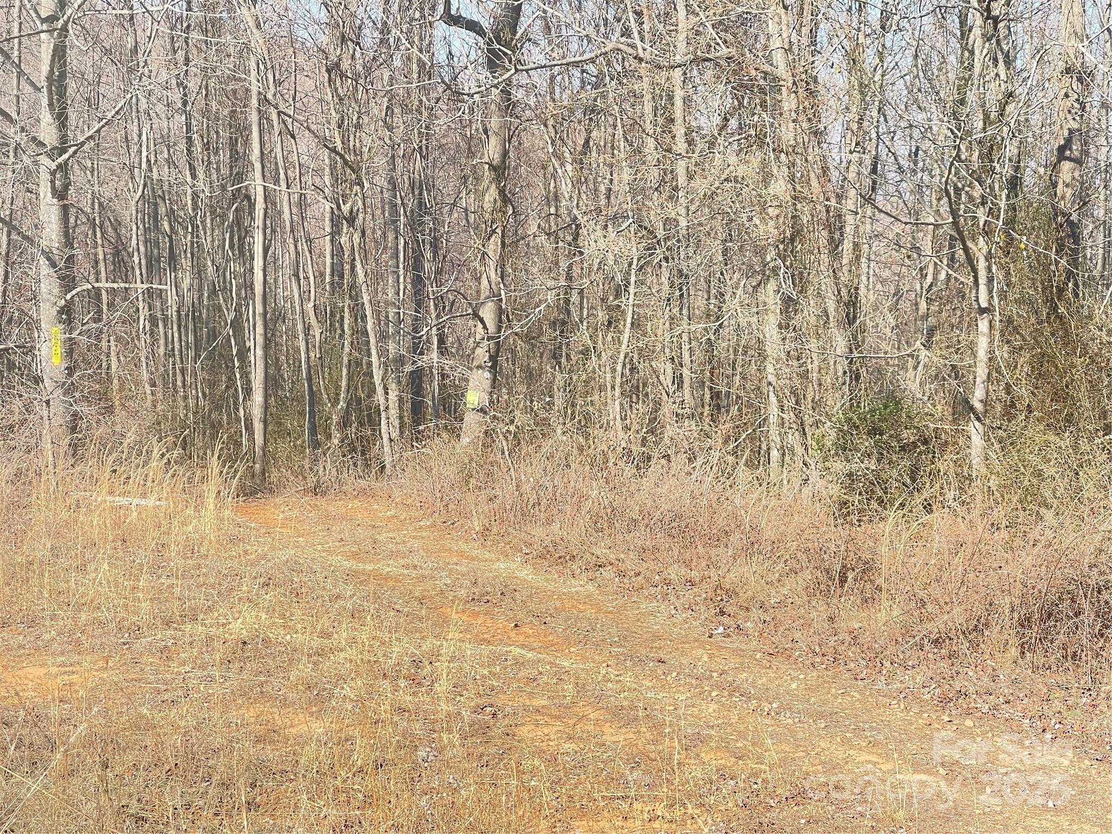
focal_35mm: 64
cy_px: 417
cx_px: 556
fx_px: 2056
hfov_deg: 30.3
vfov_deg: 22.9
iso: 20
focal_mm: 7.5
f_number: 2.2
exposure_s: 1/287
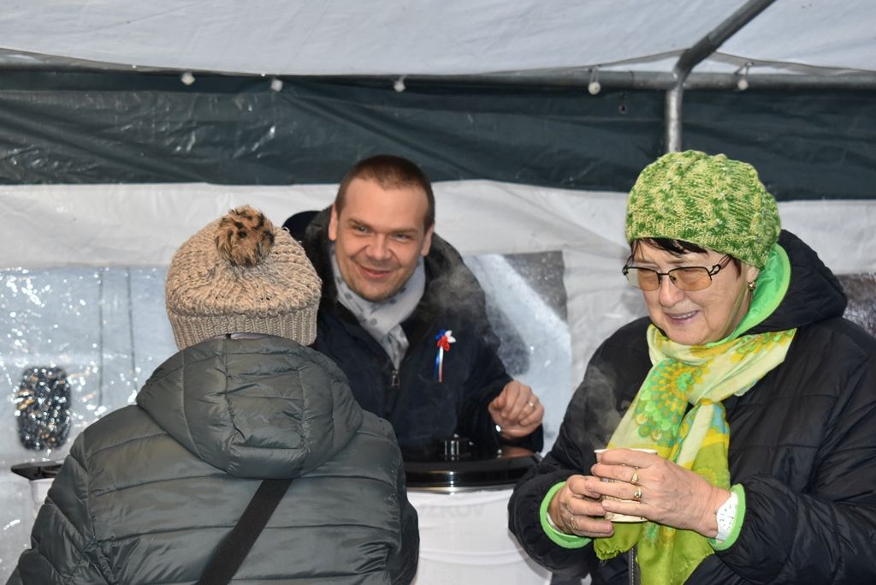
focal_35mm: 75
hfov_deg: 27.0
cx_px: 438
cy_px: 292
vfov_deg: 18.2
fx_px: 1825
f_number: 5.6
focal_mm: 50
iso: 900
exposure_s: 1/80
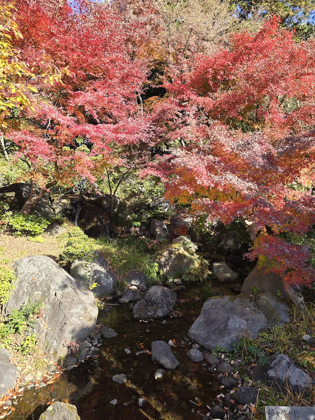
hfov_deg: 58.9
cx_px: 158
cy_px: 210
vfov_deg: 73.9
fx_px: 279
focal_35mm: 23
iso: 16
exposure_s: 1/180
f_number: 1.7
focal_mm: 6.3
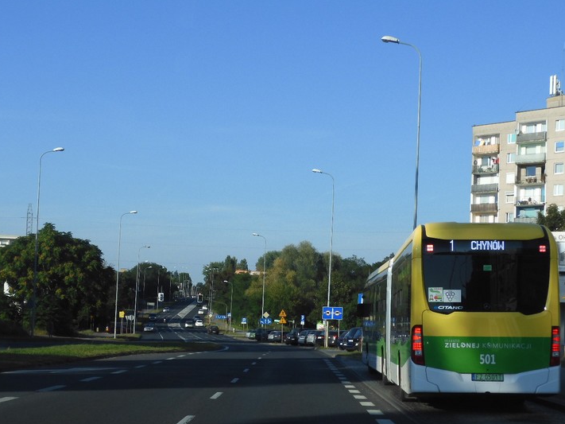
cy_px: 263
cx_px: 308
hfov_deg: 33.8
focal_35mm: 57
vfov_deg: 25.6
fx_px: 930
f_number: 4
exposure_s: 1/800
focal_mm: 8
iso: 100
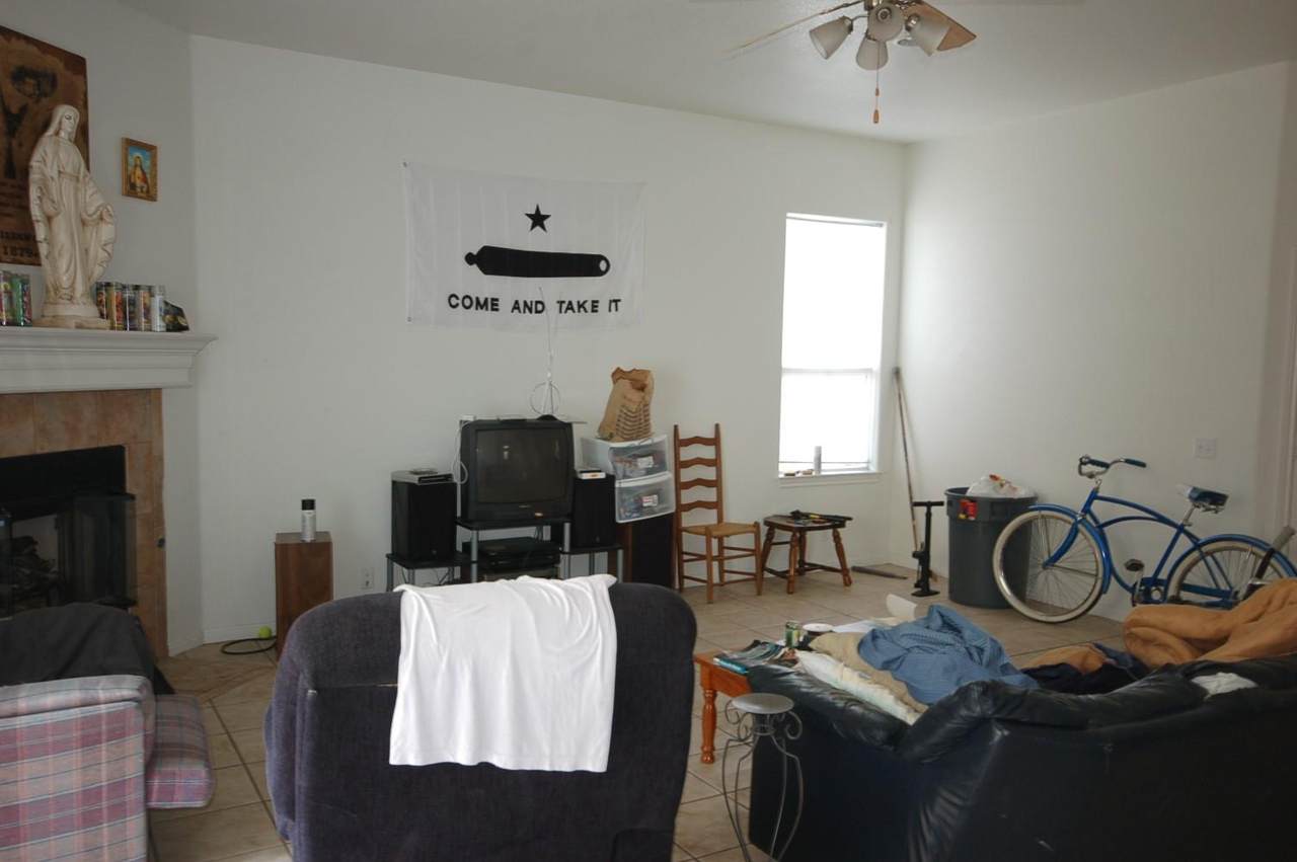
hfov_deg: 62.0
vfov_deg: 43.5
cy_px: 431
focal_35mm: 30
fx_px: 1080
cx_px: 648
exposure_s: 1/10
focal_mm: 20
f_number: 5.6
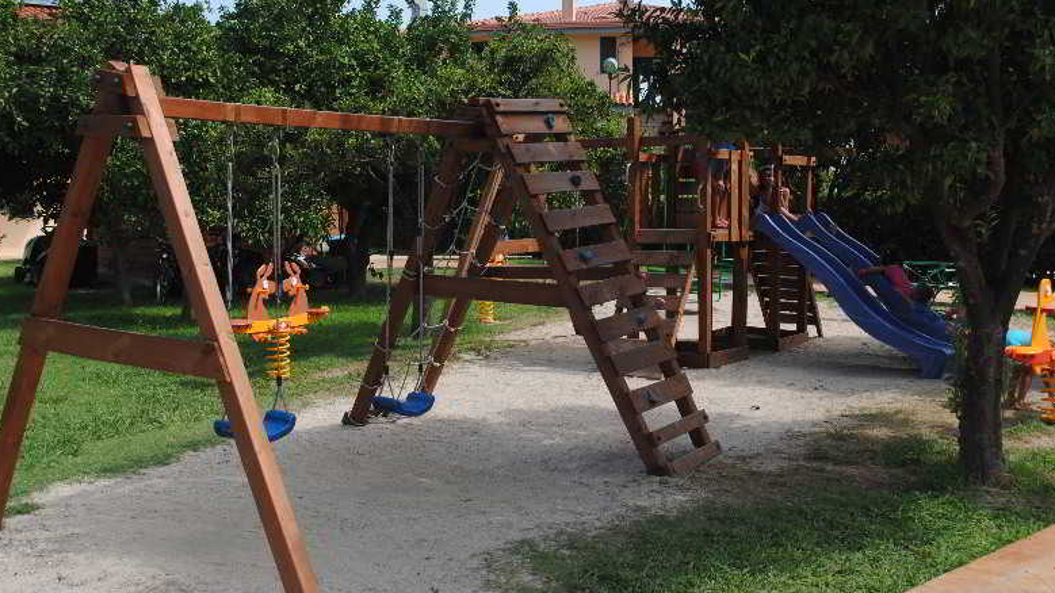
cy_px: 242
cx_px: 534
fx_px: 1175
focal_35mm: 42
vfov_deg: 28.3
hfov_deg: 48.4
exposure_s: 1/200
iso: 100
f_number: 7.1
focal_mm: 26
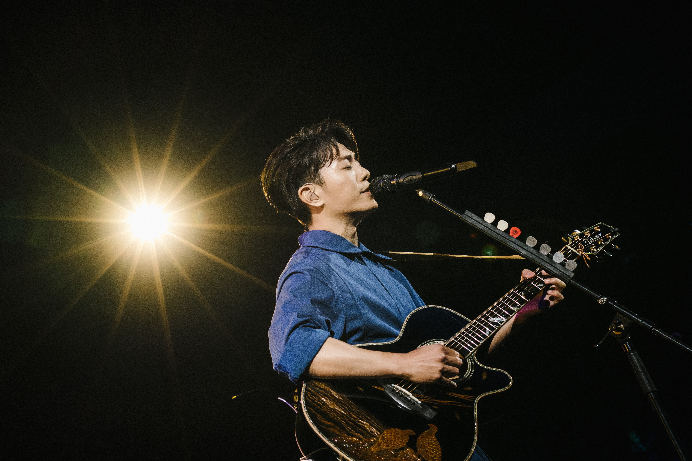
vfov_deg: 13.0
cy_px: 230
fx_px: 2018
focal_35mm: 105
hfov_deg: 19.5
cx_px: 346
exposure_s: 1/250
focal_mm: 70
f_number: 5.6
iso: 4000
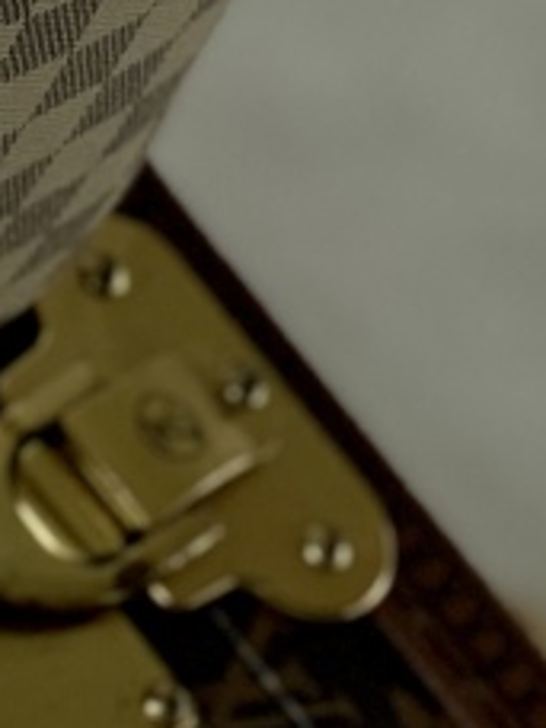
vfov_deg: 5.7
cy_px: -1252
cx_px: -588
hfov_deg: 4.5
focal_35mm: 328
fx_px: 6898
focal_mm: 6
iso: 25
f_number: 2.4
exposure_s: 1/122
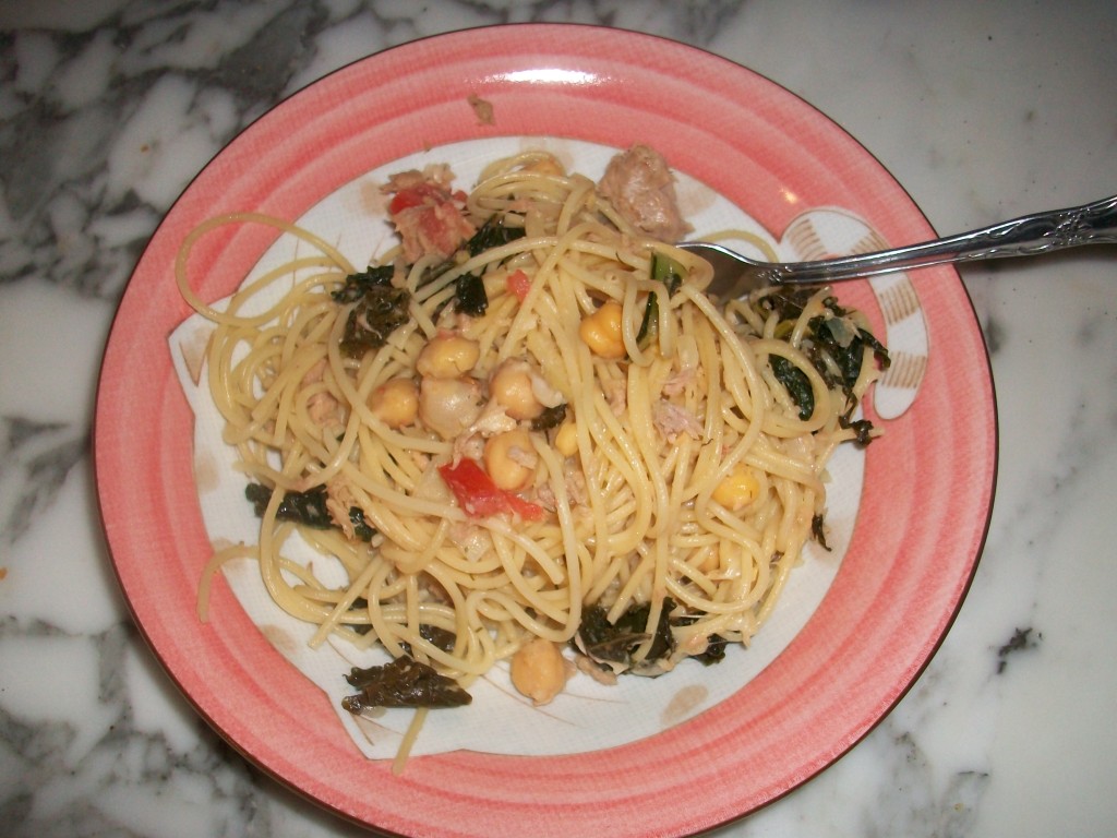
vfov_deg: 41.8
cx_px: 558
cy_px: 419
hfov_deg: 54.0
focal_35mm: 34
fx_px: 1097
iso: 120
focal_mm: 5.7
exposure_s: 1/60
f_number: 2.8
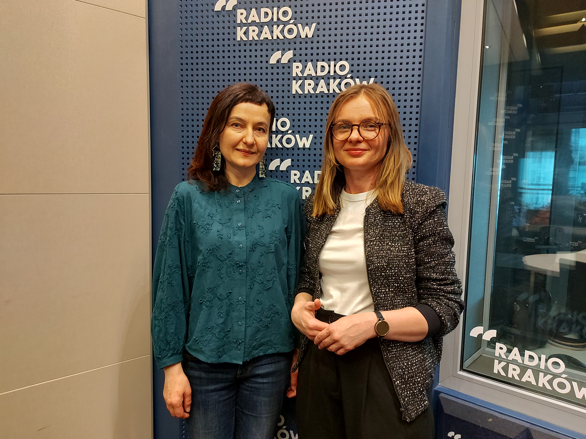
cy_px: 220
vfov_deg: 56.8
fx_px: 406
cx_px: 293
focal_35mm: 24
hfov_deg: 71.6
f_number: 1.8
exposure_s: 1/33
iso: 250
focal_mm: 5.23
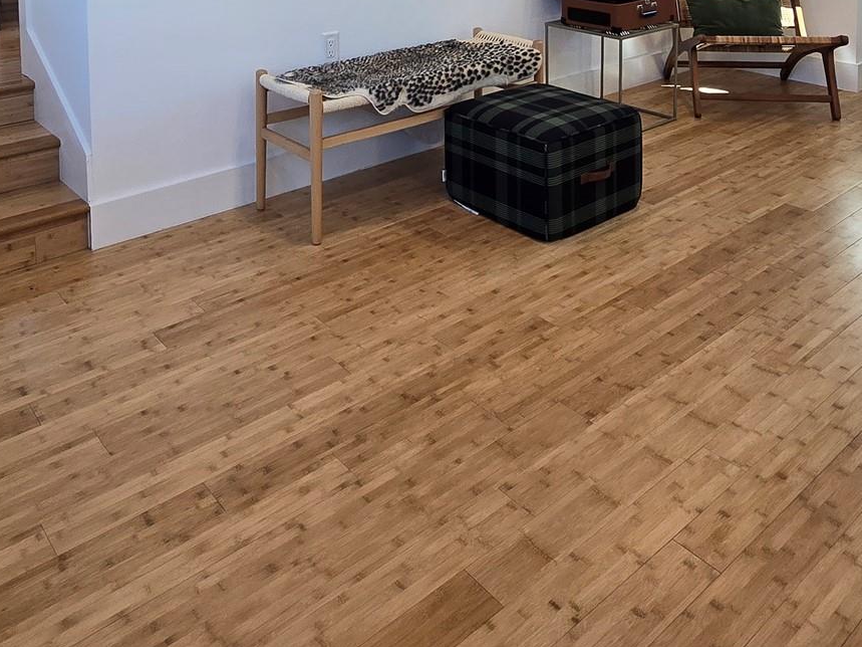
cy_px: -72
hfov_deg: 58.3
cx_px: 404
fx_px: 772
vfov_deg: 37.6
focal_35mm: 31
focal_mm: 2.2
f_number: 2.2
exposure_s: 1/120
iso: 80
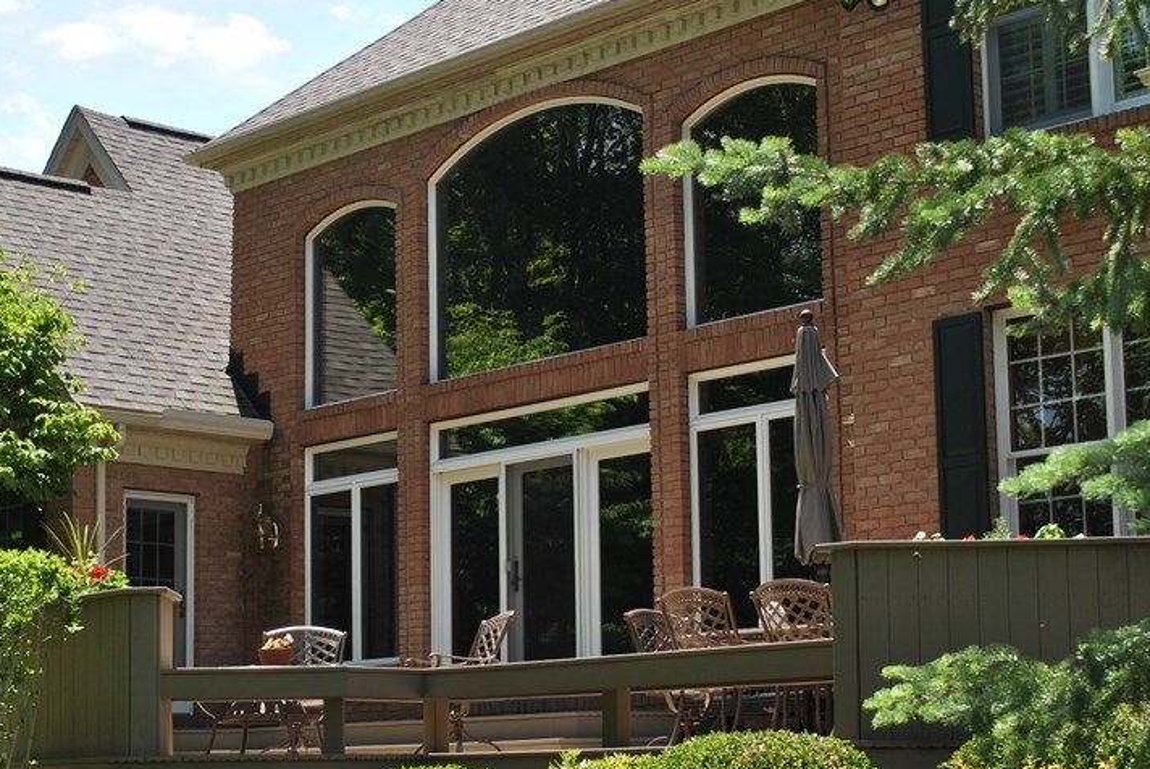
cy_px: 454
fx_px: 2334
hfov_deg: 27.6
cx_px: 479
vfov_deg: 18.7
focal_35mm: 73
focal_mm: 32
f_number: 8
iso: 100
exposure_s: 1/200
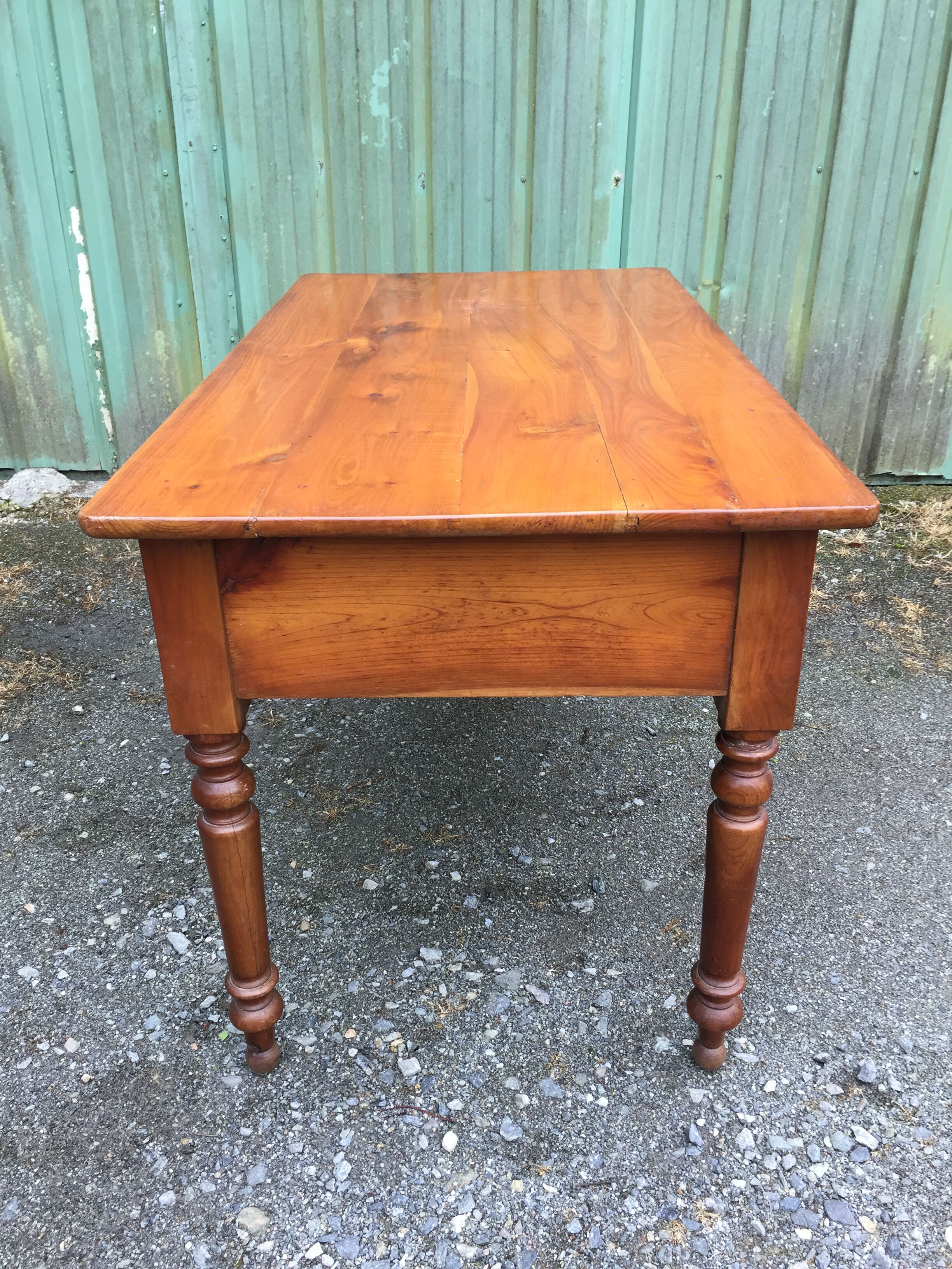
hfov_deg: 48.2
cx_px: 476
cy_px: 634
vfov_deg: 61.7
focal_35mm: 29
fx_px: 1063
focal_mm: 4.15
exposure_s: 1/100
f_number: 2.2
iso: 50
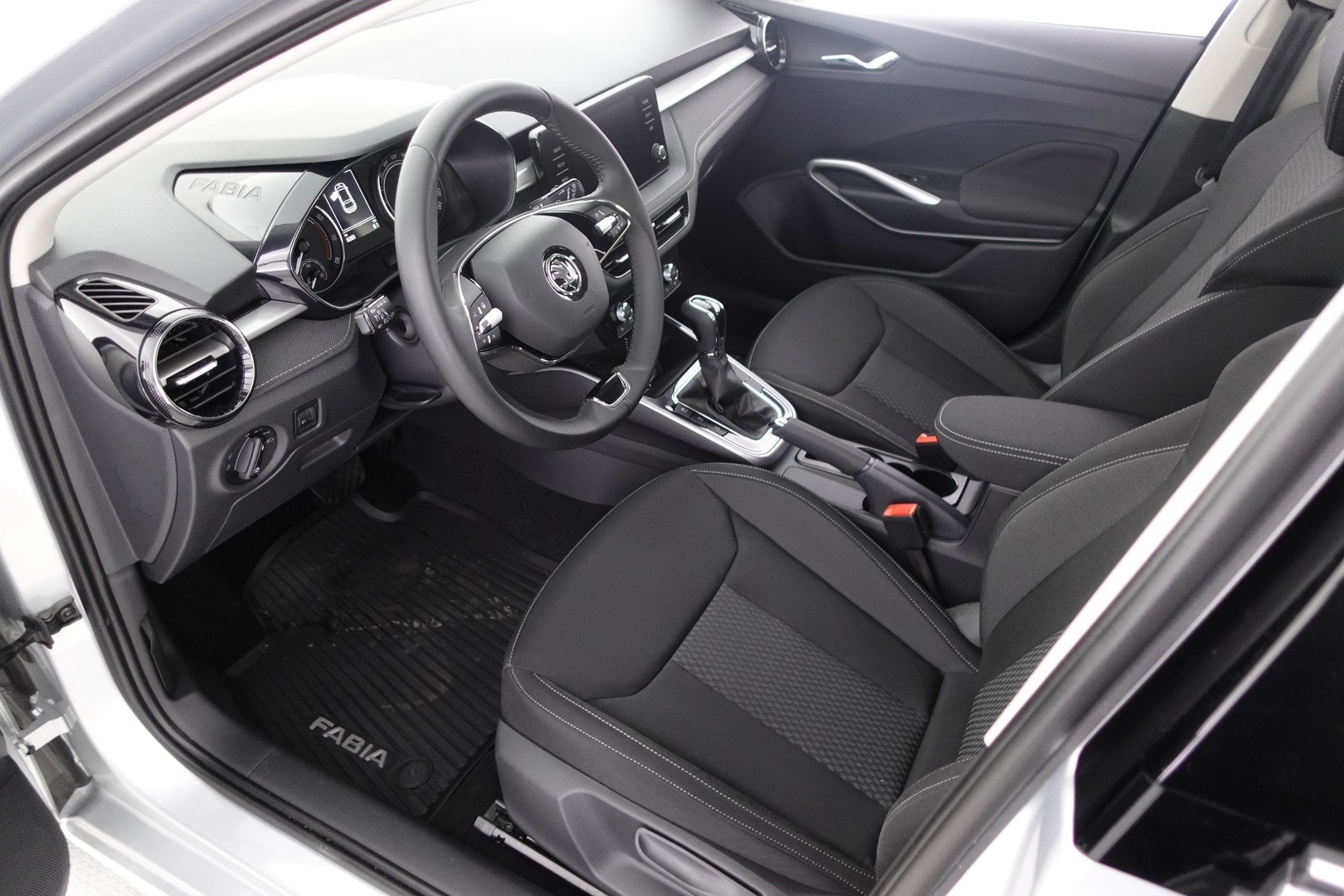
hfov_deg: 73.7
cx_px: 672
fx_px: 896
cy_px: 448
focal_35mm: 24
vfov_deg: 53.1
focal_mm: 9.4
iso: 800
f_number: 1.8
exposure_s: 1/13
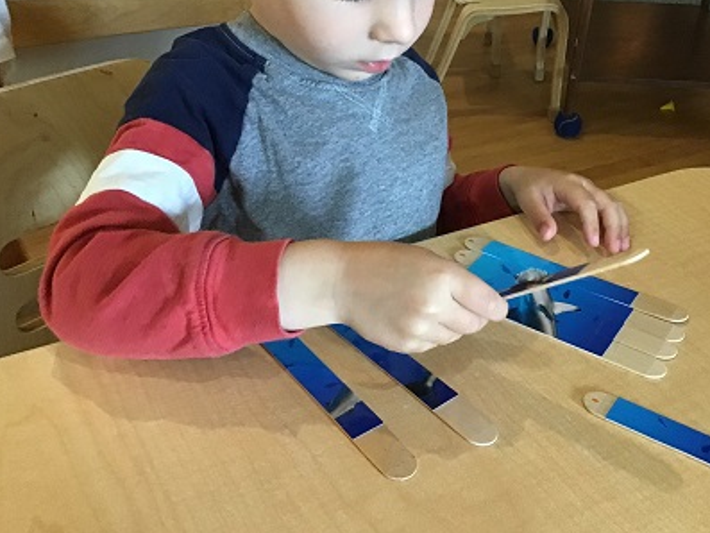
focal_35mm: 39
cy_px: 212
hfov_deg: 47.6
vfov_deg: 36.7
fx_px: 800
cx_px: 426
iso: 200
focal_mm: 3.3
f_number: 2.4
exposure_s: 1/20
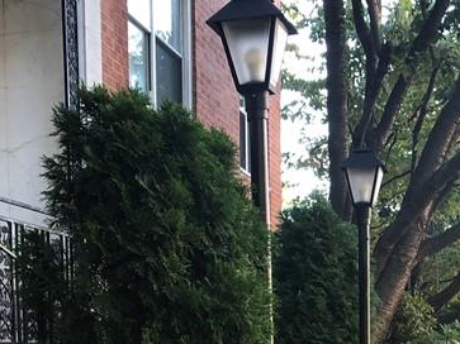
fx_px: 1049
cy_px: 415
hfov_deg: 24.7
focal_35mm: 79
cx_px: 271
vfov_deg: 17.7
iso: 20
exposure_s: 1/40
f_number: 1.8
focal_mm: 3.99
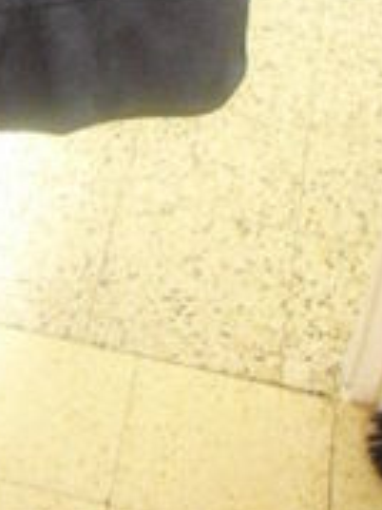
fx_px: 1782
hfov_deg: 11.9
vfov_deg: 15.4
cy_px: -191
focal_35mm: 121
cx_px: -128
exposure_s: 1/20
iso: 800
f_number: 3.1
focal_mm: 6.3
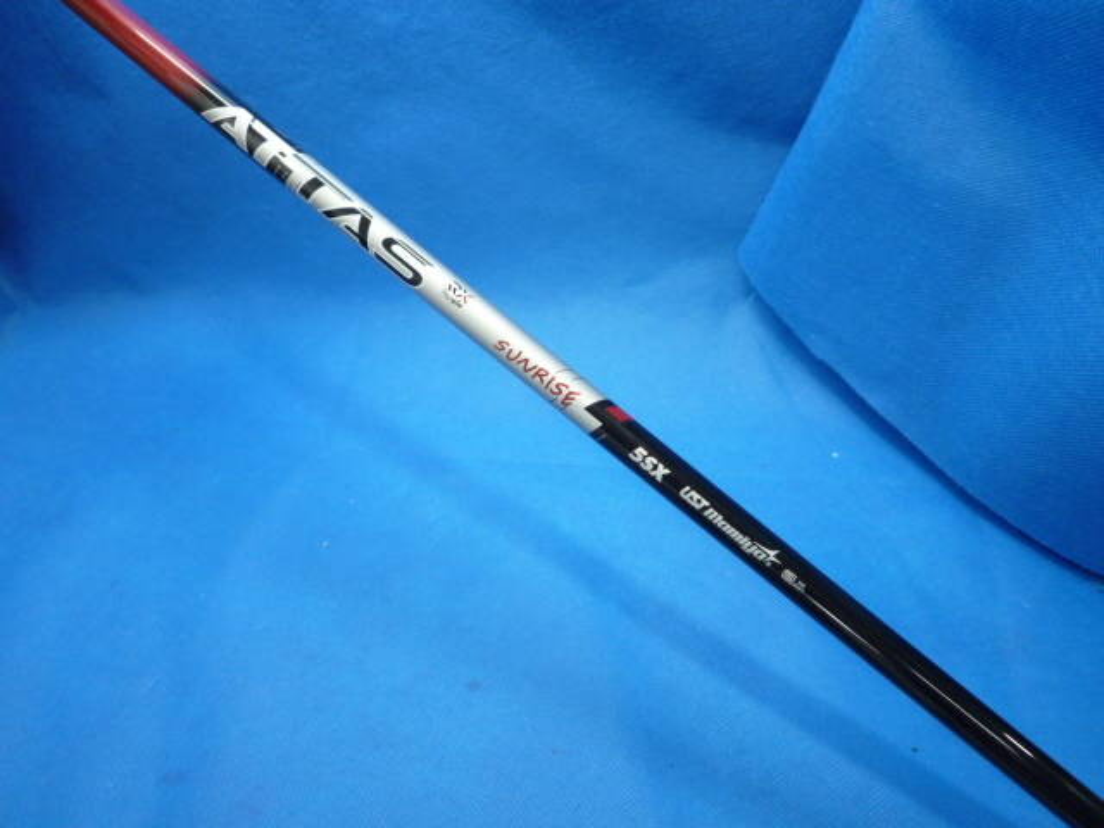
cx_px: 552
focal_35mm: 25
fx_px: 797
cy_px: 414
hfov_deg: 69.4
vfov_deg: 54.9
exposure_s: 1/30
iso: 250
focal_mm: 4.5
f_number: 2.8
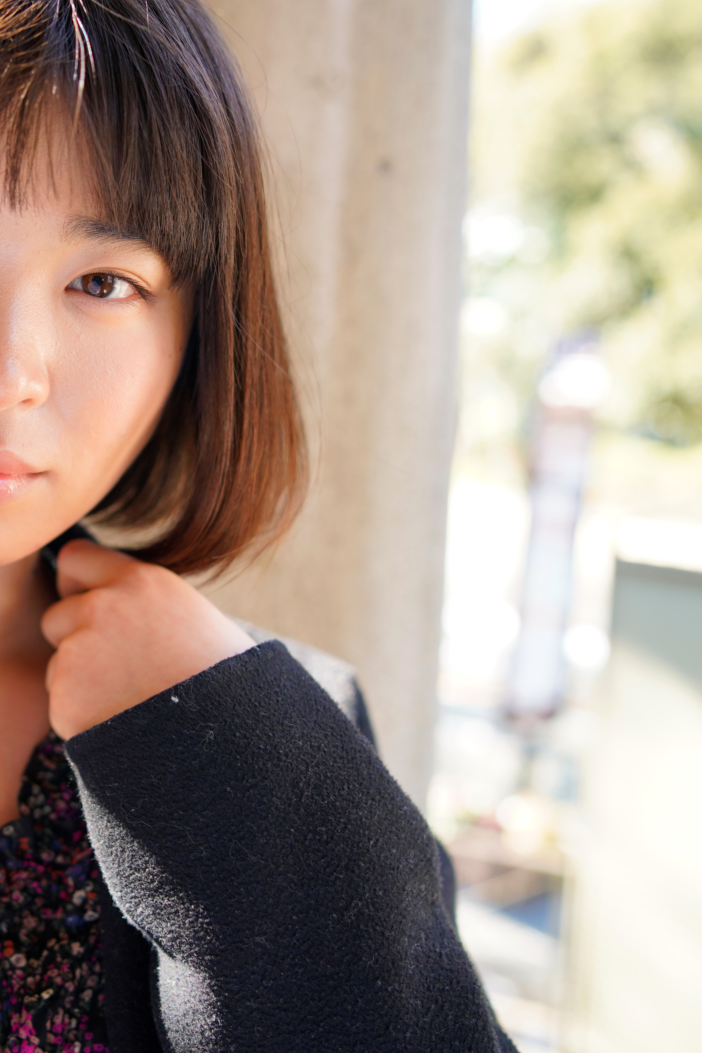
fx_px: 1550
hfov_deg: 24.5
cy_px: 522
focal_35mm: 53
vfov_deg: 37.5
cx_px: 27
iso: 400
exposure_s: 1/250
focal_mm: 35
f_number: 2.8
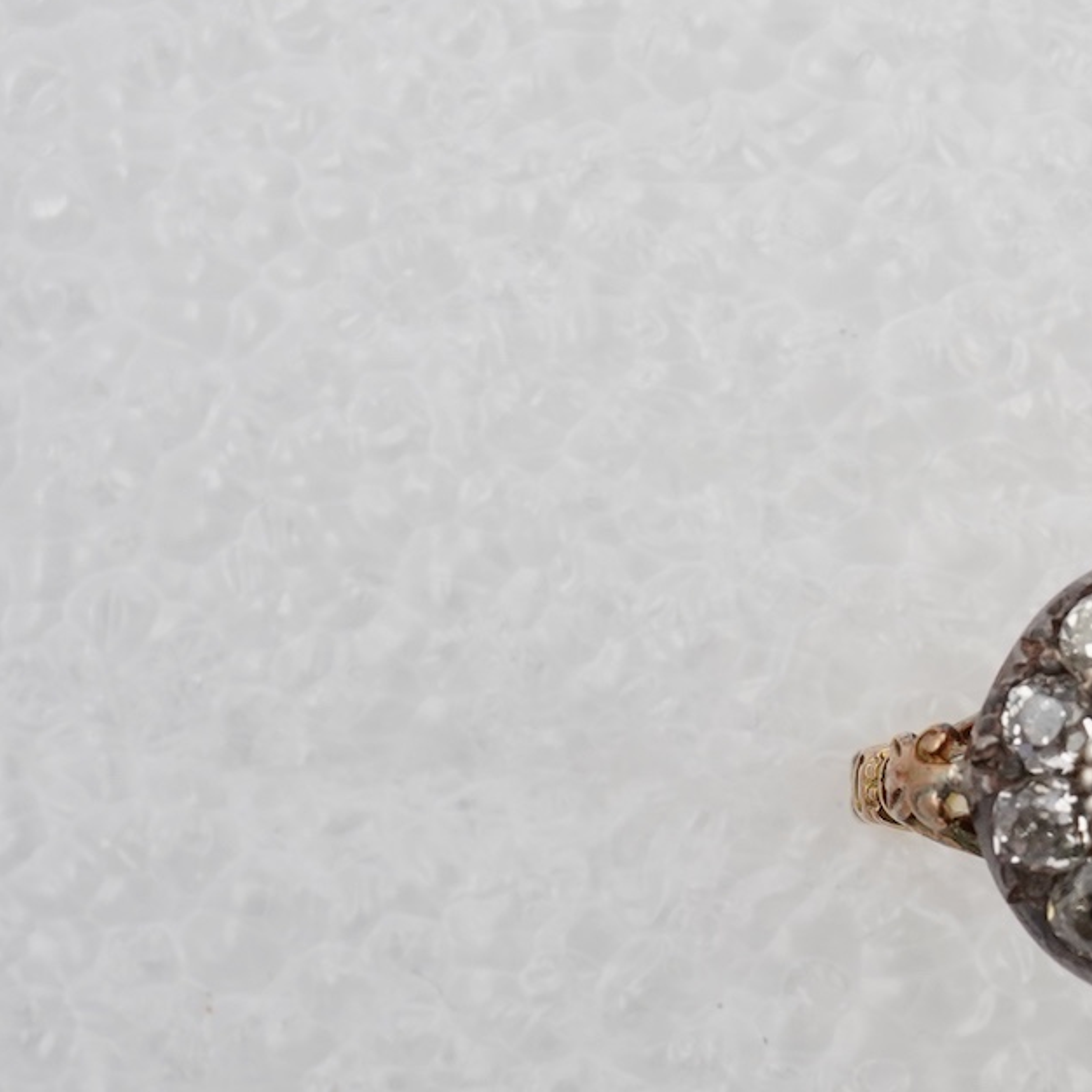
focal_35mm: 110
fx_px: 3926
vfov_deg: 15.8
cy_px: 799
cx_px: 1203
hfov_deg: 15.4
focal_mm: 30
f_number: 16
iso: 500
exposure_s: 1/125
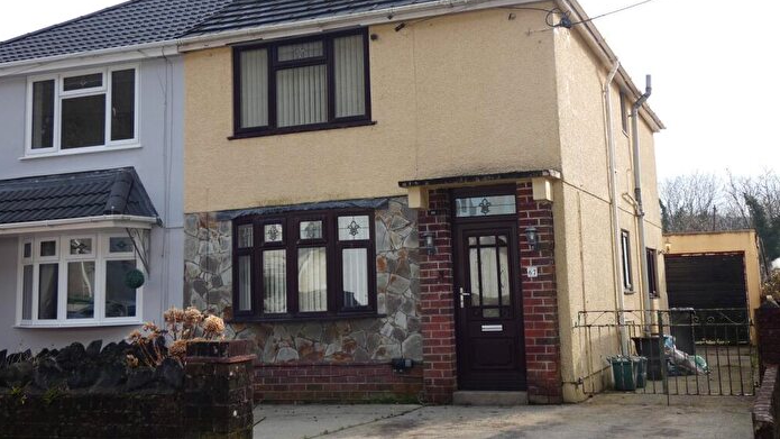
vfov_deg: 26.4
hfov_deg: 45.5
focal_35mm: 45
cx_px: 388
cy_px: 145
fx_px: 931
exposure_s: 1/250
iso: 80
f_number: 3.6
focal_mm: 7.3
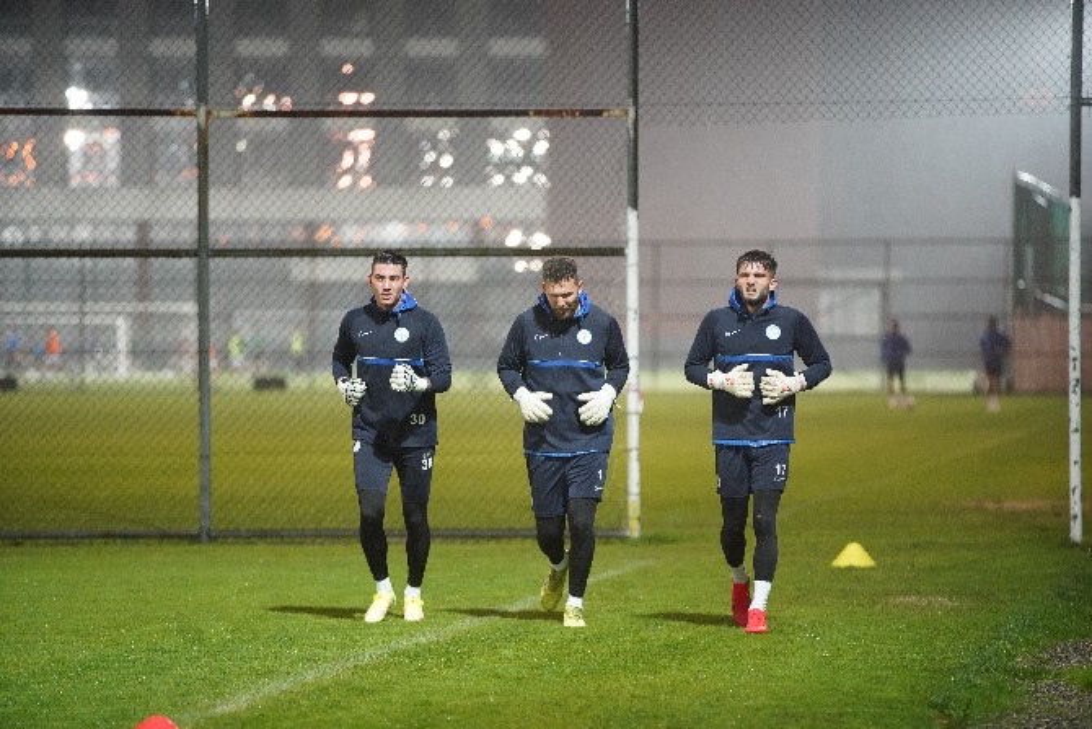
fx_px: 6068
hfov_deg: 10.3
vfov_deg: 6.9
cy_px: 364
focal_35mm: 200
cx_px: 546
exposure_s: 1/500
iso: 6400
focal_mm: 200
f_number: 2.8
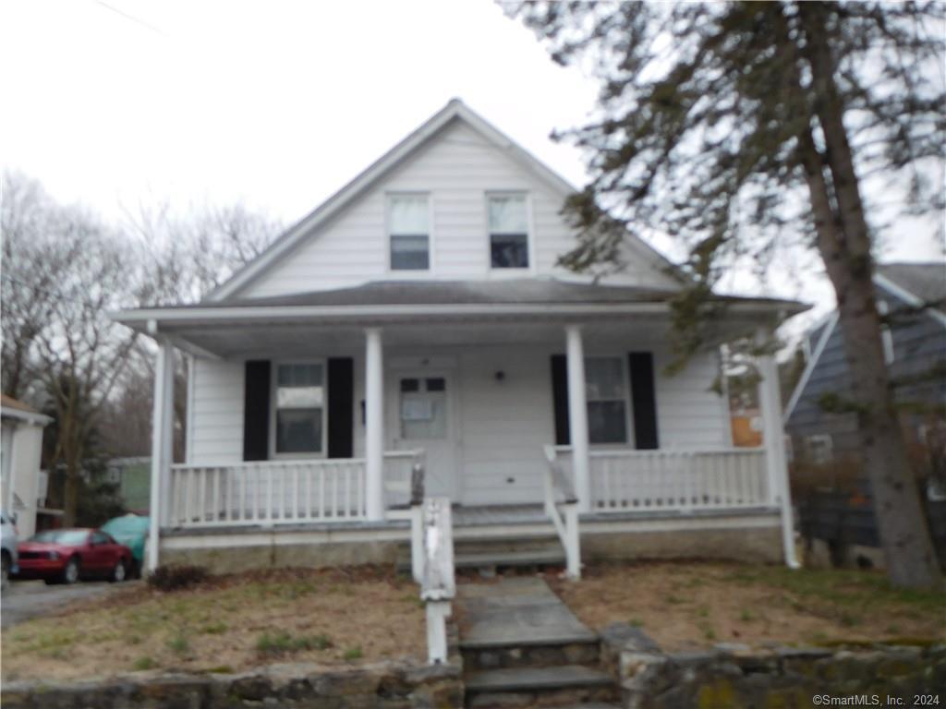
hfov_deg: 69.4
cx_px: 473
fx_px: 683
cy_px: 354
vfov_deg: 54.9
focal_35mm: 25
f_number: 3.4
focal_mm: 4.5
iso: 125
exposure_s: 1/160
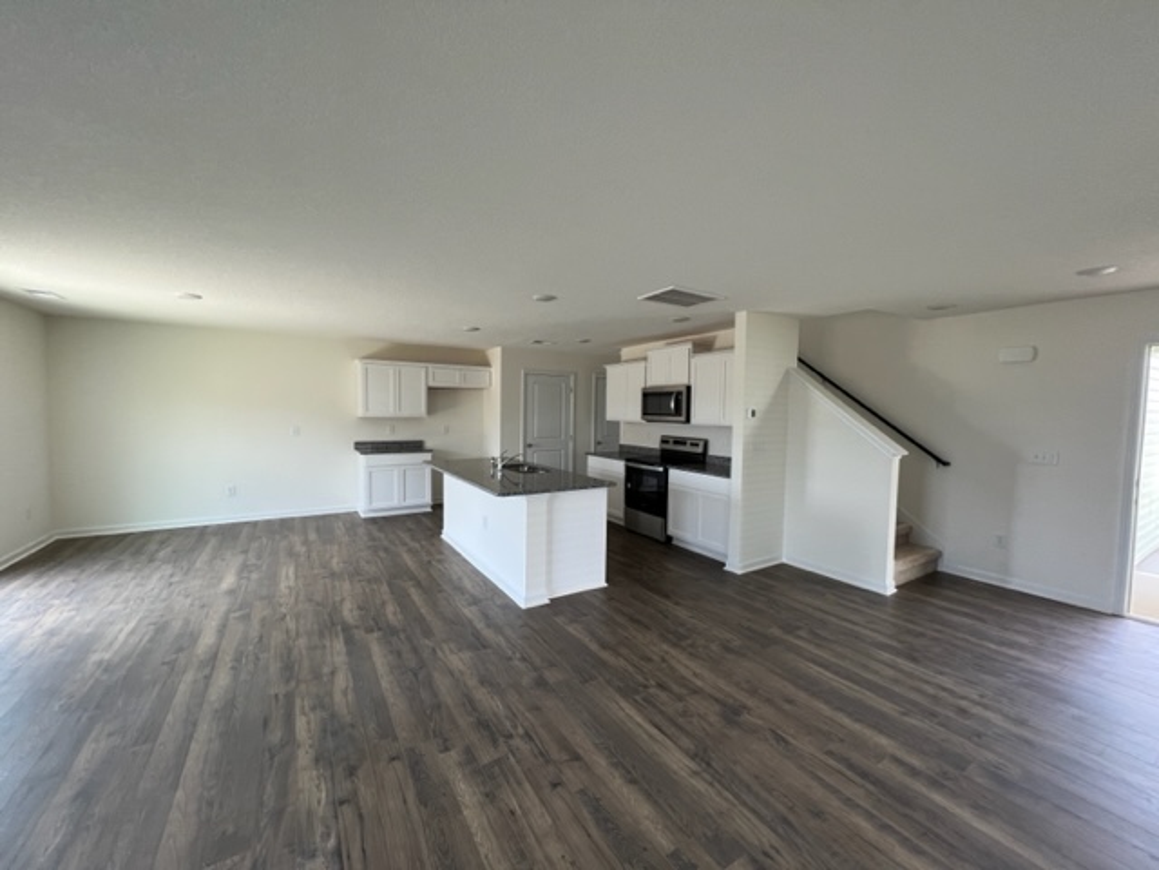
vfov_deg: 89.9
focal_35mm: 13
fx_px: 435
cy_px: 435
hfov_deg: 106.2
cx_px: 580
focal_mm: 1.57
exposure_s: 1/99
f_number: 1.8
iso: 64
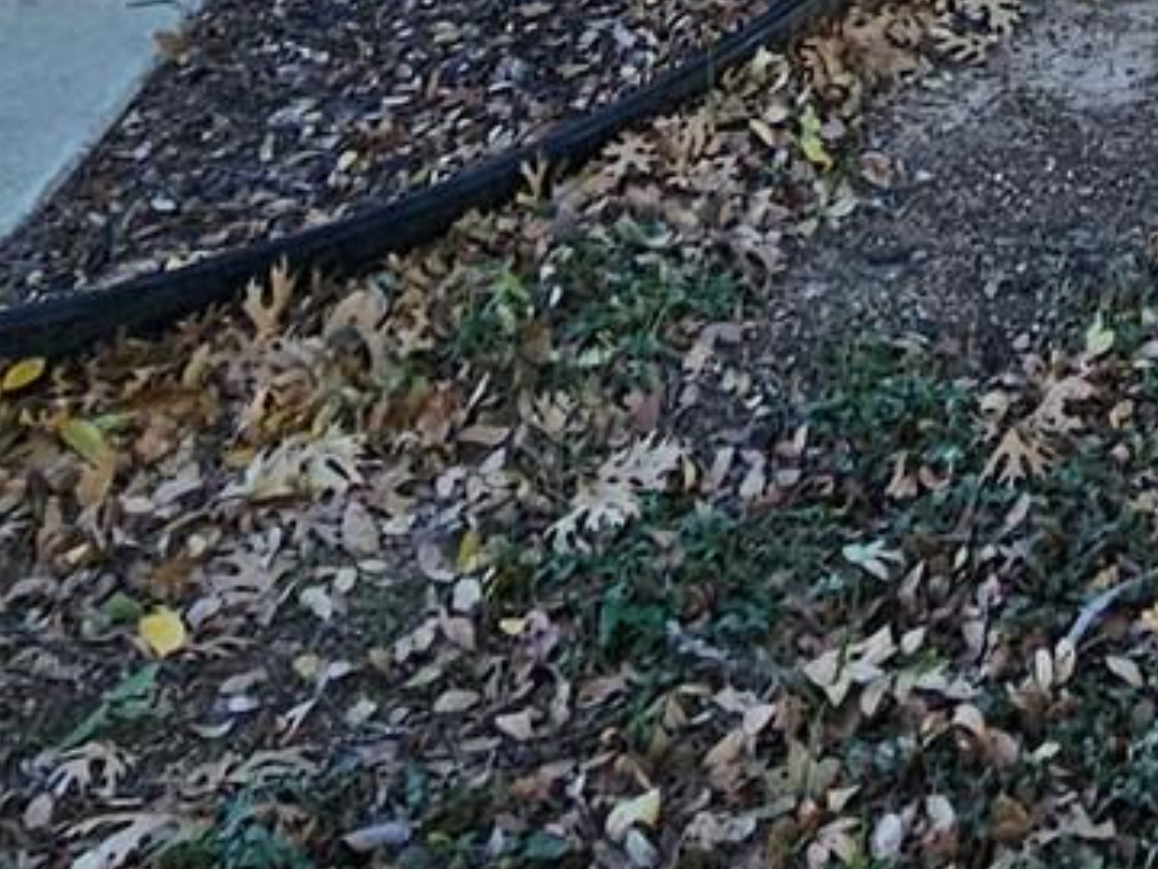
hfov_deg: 25.0
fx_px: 2476
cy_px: -1323
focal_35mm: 74
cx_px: 1181
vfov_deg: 13.4
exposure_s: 1/476
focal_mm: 2.2
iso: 50
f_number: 2.2
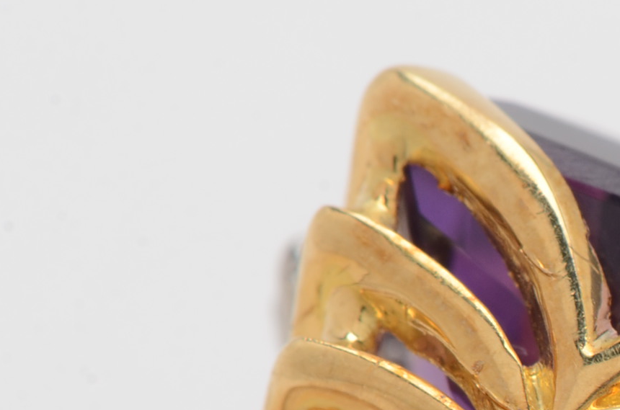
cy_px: 528
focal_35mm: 365
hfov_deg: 5.6
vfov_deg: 3.7
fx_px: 6278
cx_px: 816
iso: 200
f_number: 18
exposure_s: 1/125
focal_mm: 85
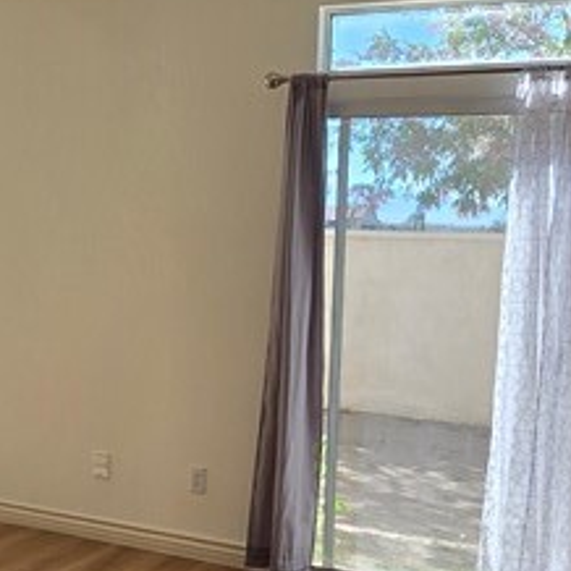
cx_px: 39
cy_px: 254
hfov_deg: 30.0
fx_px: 1008
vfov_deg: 31.6
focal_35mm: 54
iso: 50
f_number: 2.2
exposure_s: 1/389
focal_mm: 2.2
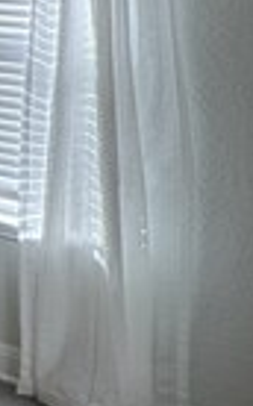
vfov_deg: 26.5
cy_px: -79
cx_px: -665
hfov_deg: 9.2
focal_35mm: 69
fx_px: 763
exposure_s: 1/120
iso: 160
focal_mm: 2.22
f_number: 2.2
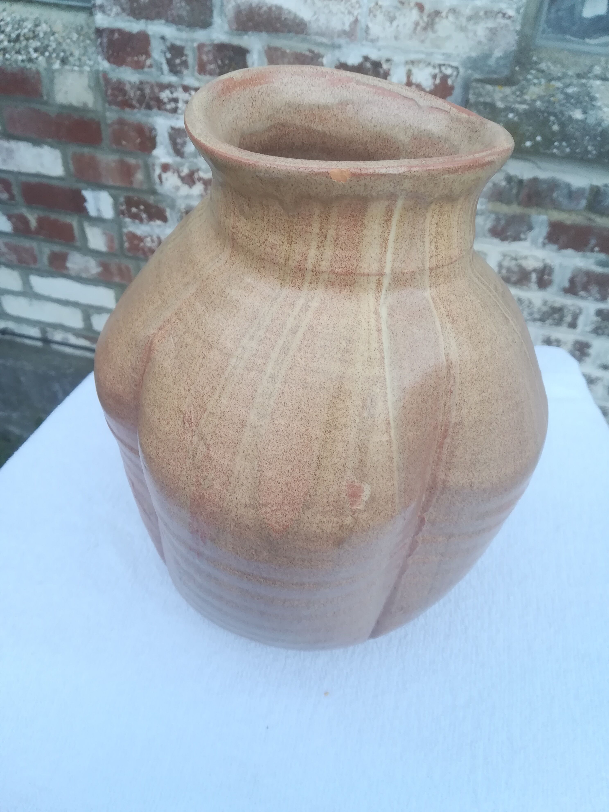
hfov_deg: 53.1
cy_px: 406
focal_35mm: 26
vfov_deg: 67.3
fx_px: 610
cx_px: 304
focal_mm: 3.83
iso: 64
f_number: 2.2
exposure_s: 1/120
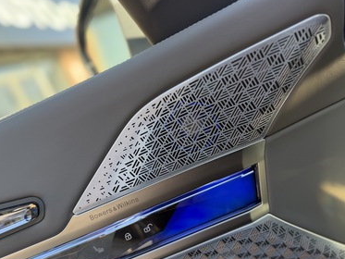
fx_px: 269
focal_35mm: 27
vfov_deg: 51.4
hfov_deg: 65.3
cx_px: 169
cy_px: 136
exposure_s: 1/323
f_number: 1.78
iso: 80
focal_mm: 6.76
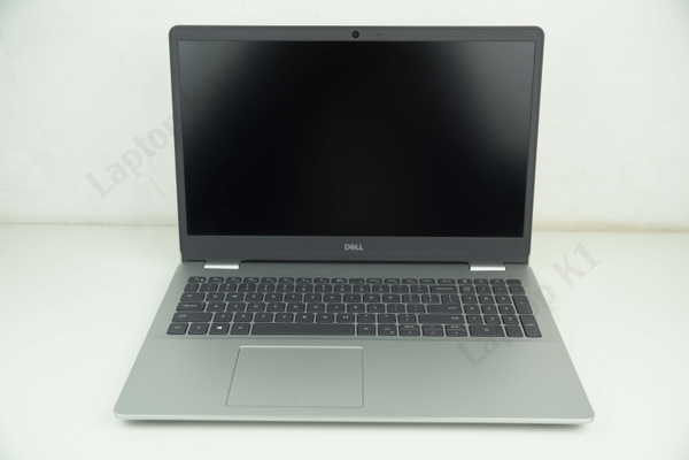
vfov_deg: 33.0
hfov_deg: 47.9
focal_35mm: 40
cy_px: 230
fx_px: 775
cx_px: 344
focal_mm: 27
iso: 100
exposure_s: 1/125
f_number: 2.8
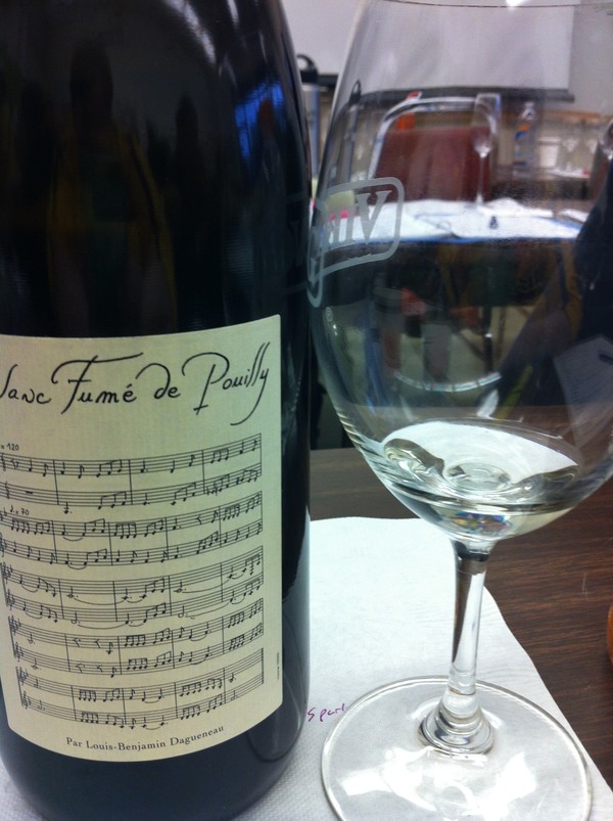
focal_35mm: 35
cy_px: 410
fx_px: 828
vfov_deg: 52.7
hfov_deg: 40.6
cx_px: 306
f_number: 2.8
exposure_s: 1/40
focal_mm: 3.85
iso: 80
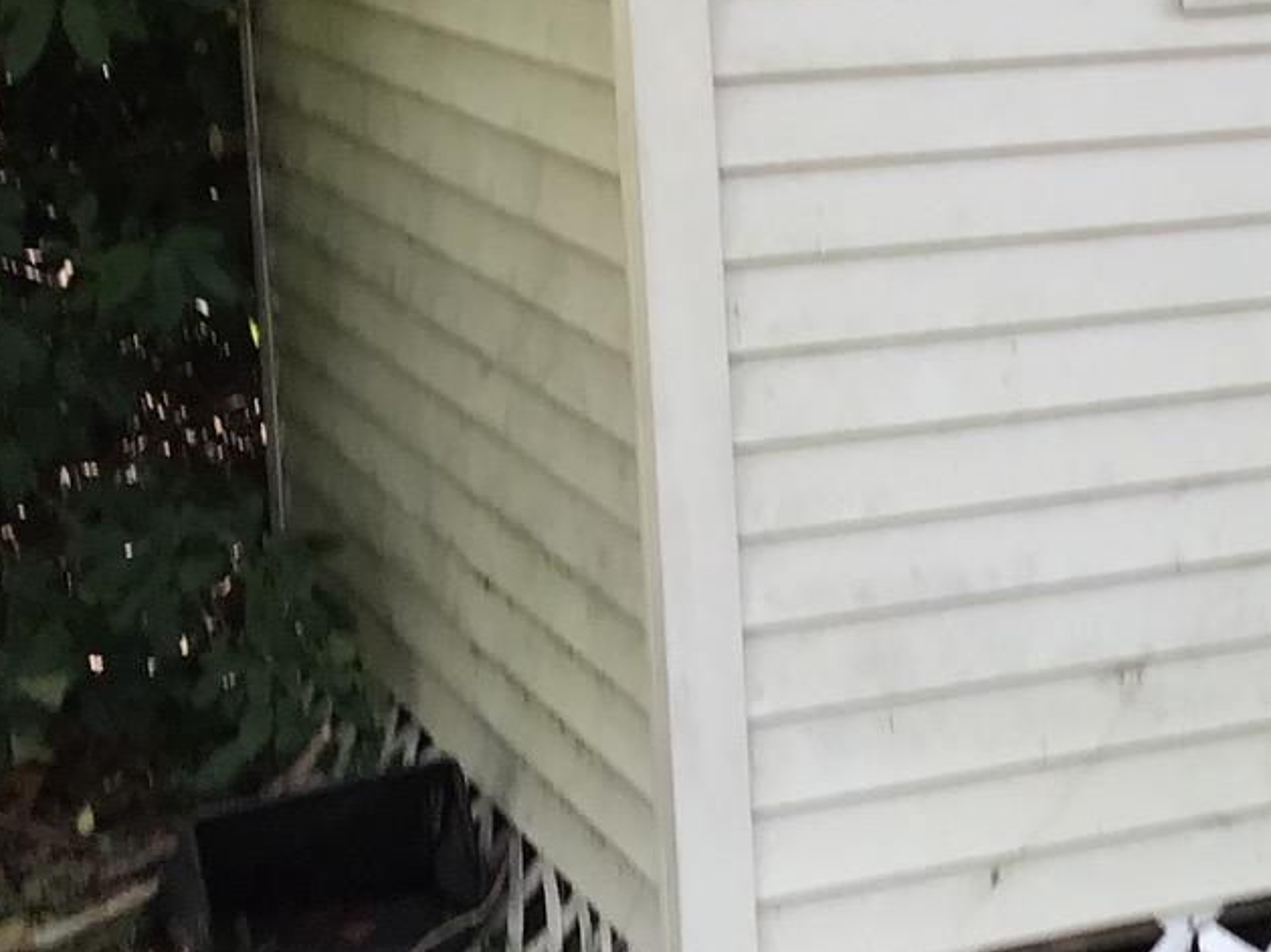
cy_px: 152
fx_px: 3706
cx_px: 1863
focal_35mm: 101
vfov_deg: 14.5
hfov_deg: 17.6
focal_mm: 3.3
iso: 32
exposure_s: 1/120
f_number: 2.4
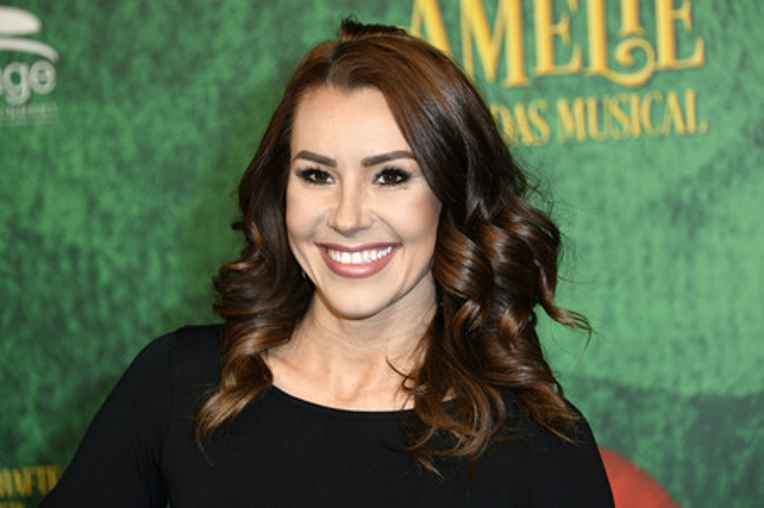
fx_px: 2863
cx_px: 382
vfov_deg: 10.1
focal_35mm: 135
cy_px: 254
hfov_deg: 15.2
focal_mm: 135
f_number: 6.3
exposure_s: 1/160
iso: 200
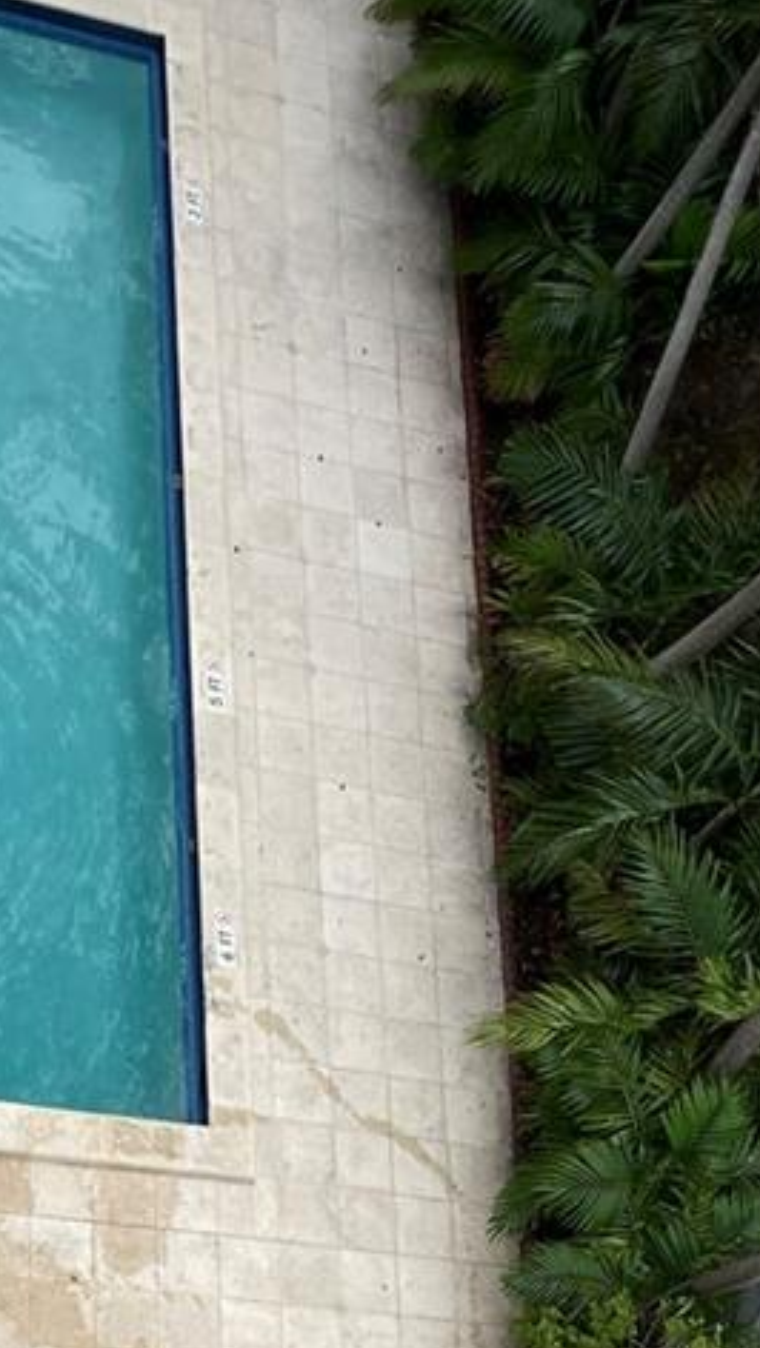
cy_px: 1528
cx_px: 126
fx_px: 2576
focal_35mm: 72
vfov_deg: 26.7
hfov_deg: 16.6
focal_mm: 4.2
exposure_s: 1/1453
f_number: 1.6
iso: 32
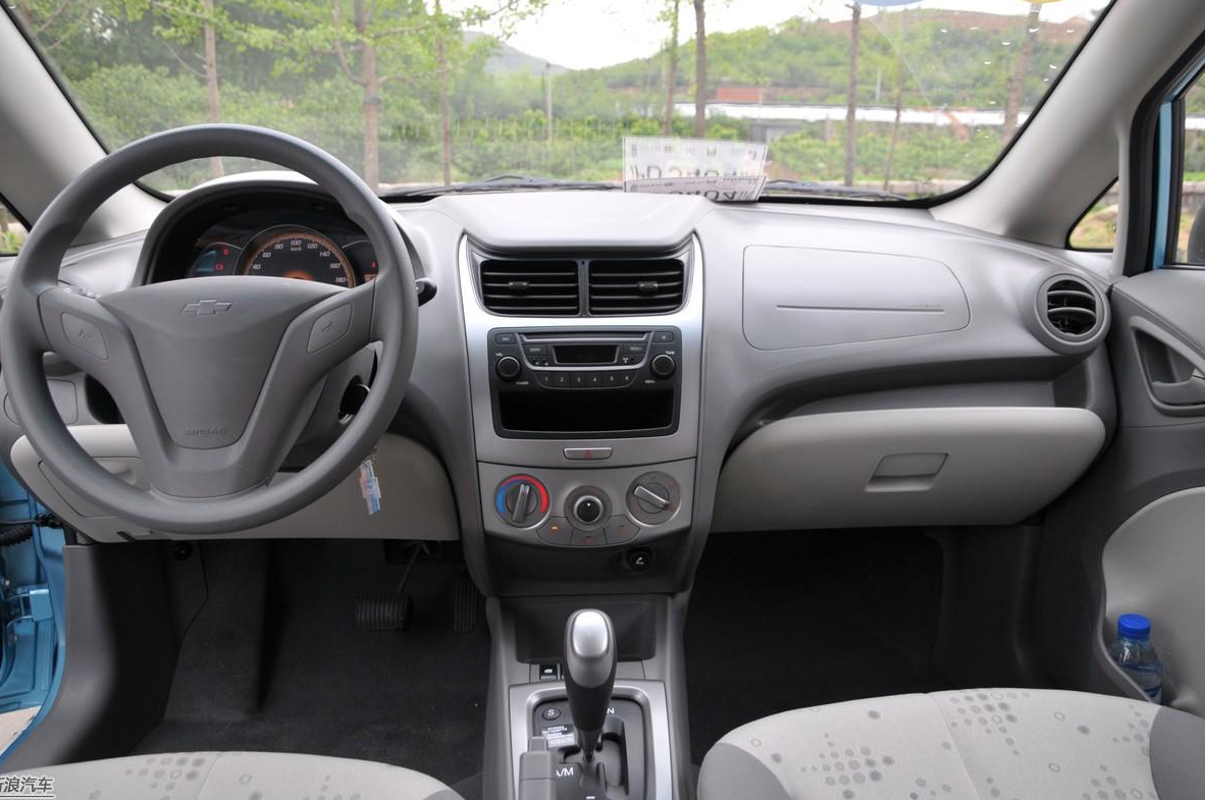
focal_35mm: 26
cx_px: 599
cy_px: 390
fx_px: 869
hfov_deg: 69.5
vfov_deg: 49.4
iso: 400
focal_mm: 16
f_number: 4
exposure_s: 1/100
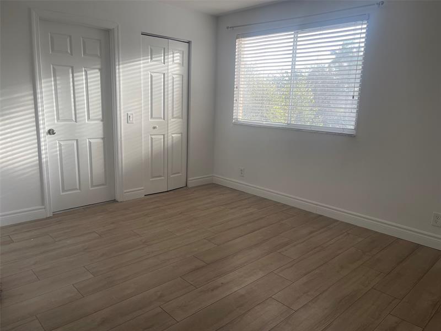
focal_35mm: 25
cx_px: 220
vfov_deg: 54.9
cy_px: 166
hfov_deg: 69.4
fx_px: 318
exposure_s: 1/121
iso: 50
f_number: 1.6
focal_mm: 5.1
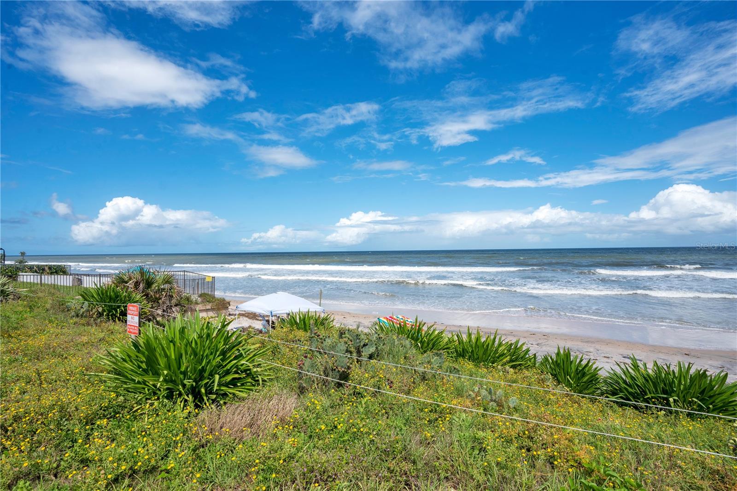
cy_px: 246
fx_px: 327
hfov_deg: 96.7
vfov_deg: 73.7
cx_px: 368
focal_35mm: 16
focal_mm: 16
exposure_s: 1/320
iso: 100
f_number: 10
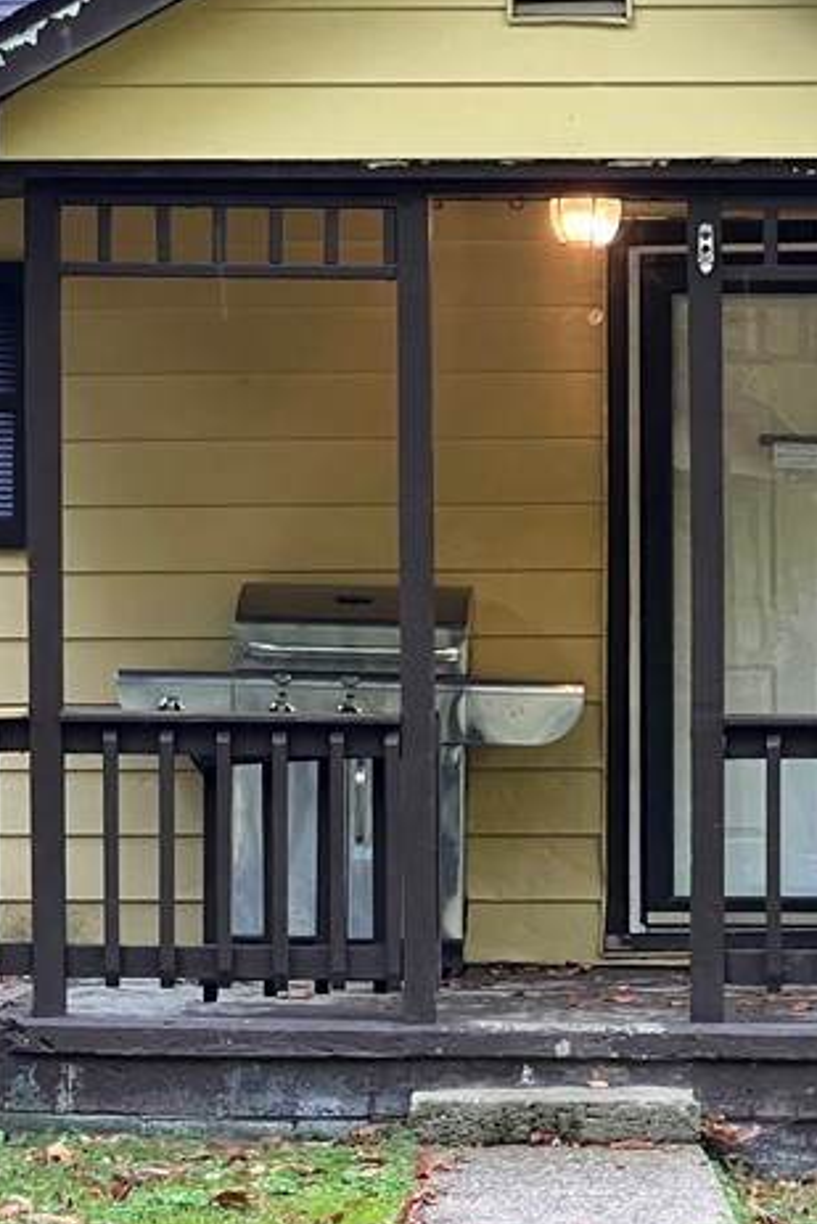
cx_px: 312
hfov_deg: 7.8
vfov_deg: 11.6
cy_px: 494
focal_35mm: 177
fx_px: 6020
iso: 200
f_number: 2.8
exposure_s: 1/85
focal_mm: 9
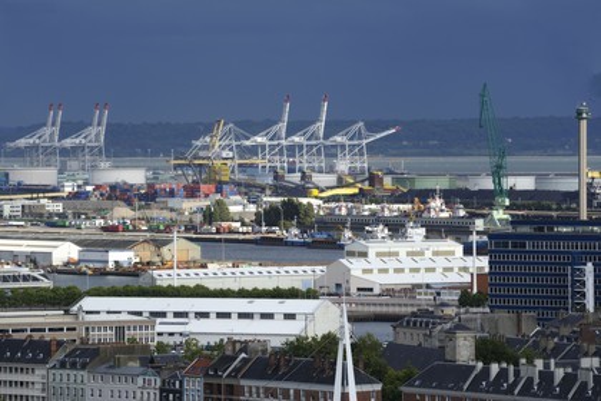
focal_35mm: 200
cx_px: 300
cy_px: 200
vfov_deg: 6.9
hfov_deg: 10.3
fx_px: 3339
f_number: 7.1
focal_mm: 200
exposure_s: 1/500
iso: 200
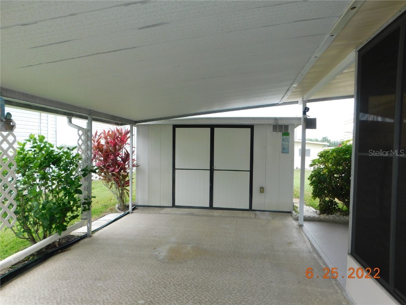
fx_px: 270
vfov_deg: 58.9
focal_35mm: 23
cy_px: 152
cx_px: 203
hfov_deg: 73.9
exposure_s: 1/400
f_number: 3
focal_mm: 4
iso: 125
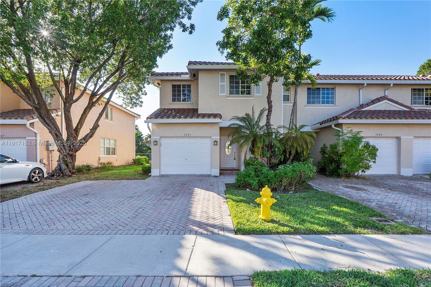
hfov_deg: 93.3
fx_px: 203
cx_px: 216
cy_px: 144
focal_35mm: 17
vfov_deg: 70.4
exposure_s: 1/400
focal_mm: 11.5
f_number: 9
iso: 640
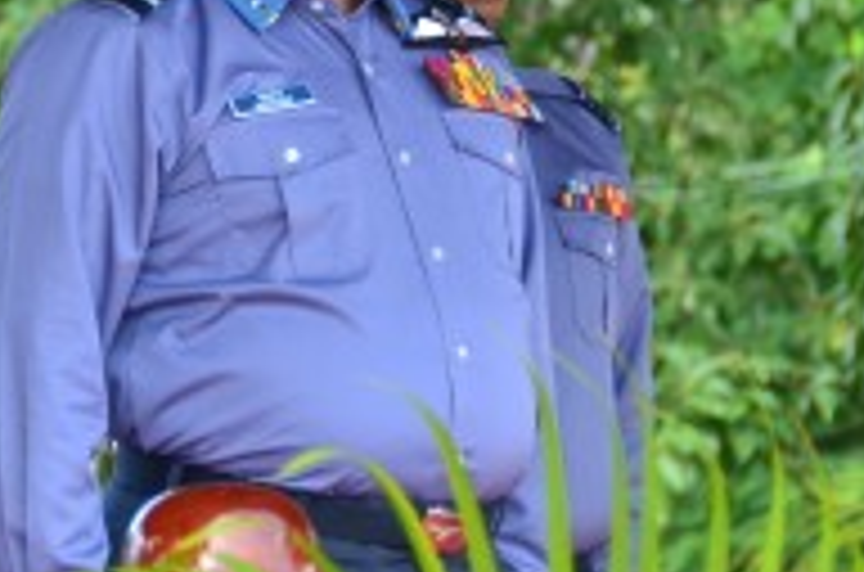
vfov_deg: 3.1
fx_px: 10667
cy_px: 133
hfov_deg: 4.6
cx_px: -261
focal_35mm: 446
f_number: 5.6
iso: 200
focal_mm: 95
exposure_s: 1/100
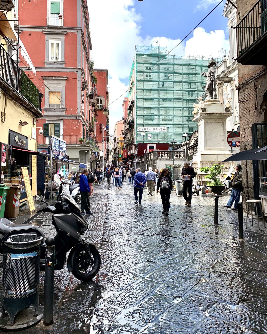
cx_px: 134
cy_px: 155
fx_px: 277
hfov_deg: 51.5
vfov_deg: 62.1
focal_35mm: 28
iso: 25
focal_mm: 4.25
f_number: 1.8
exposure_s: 1/802
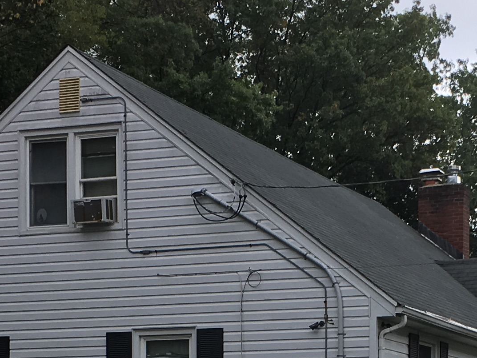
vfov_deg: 13.0
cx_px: 328
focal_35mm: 109
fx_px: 1502
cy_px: 487
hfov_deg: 18.0
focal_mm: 4.15
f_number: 2.2
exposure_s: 1/785
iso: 25
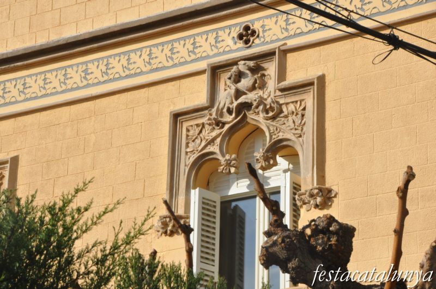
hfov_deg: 15.2
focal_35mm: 135
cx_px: 218
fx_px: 1633
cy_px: 144
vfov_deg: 10.1
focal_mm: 90
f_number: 14
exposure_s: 1/800
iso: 1000
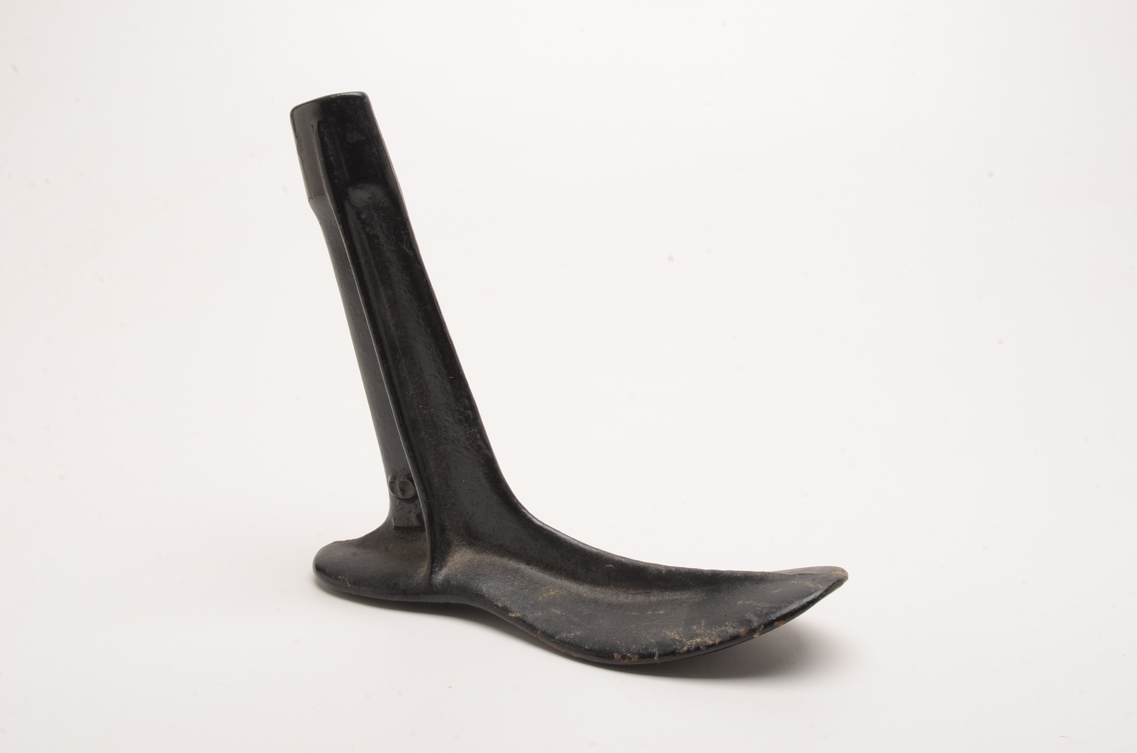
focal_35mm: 51
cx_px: 568
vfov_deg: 26.4
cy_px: 376
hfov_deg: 39.0
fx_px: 1607
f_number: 25
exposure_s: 1/160
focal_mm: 34
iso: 100
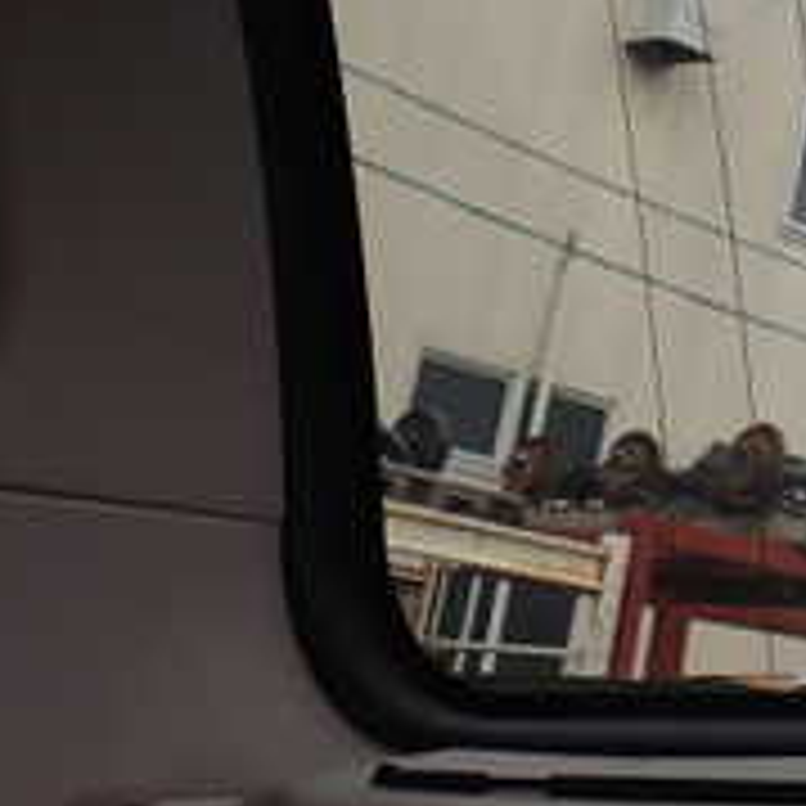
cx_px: 1234
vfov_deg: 18.9
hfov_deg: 17.4
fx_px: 2345
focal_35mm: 89
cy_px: -9
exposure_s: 1/250
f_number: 3.2
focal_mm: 5.4
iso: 100
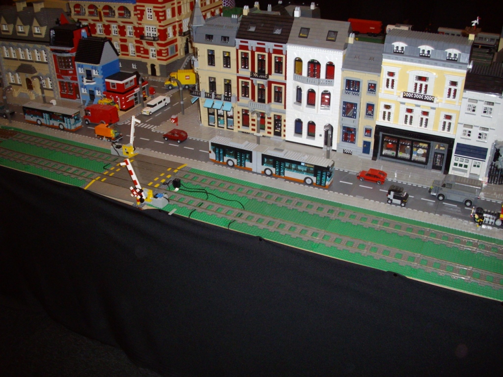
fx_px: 538
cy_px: 188
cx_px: 252
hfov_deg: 50.1
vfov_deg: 38.7
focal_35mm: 37
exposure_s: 1/50
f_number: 2.8
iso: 160
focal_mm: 6.2
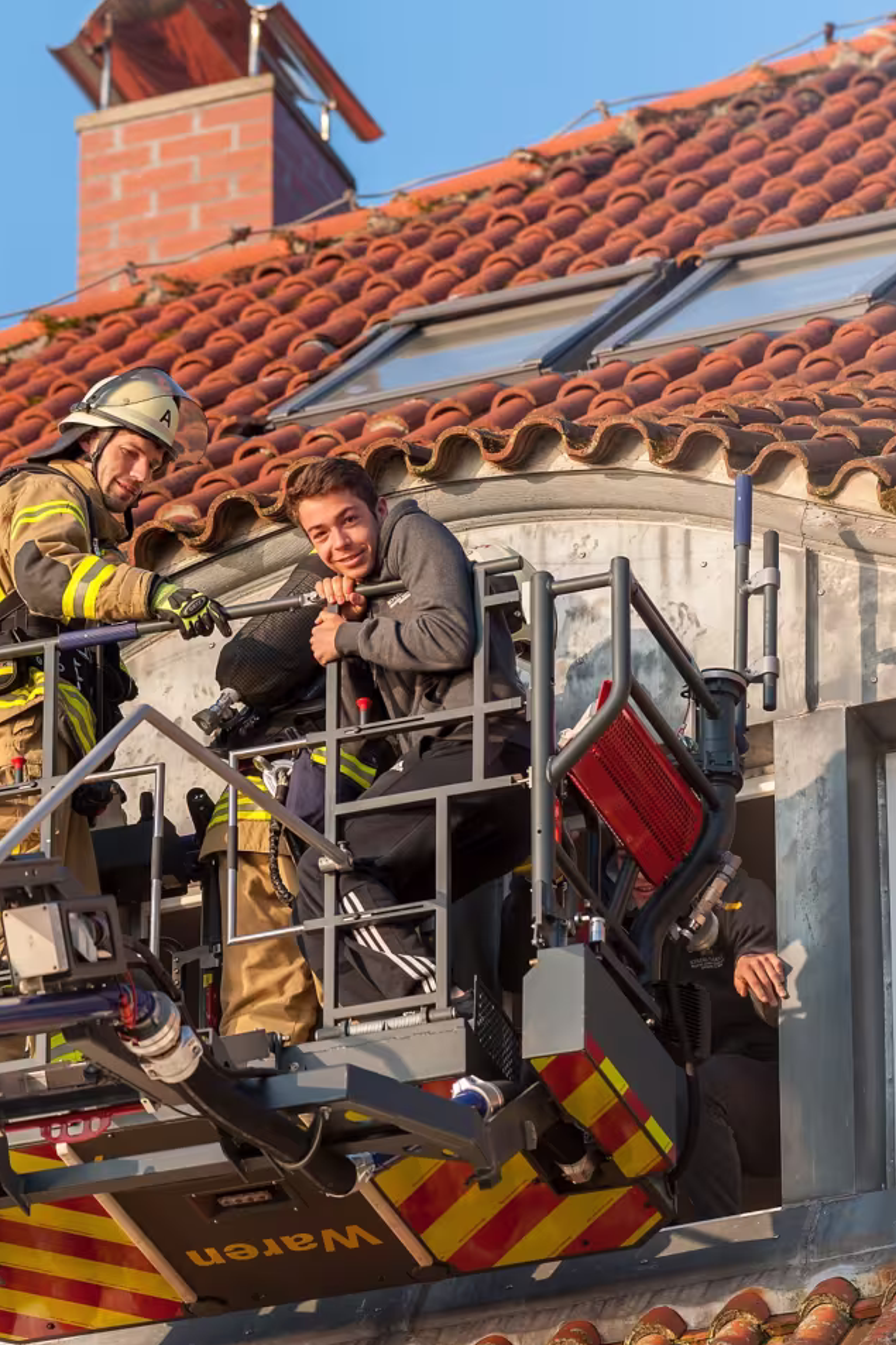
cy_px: 673
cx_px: 164
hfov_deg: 4.5
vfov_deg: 6.8
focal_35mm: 302
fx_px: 11278
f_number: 4
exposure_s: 1/640
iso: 200
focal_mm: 200
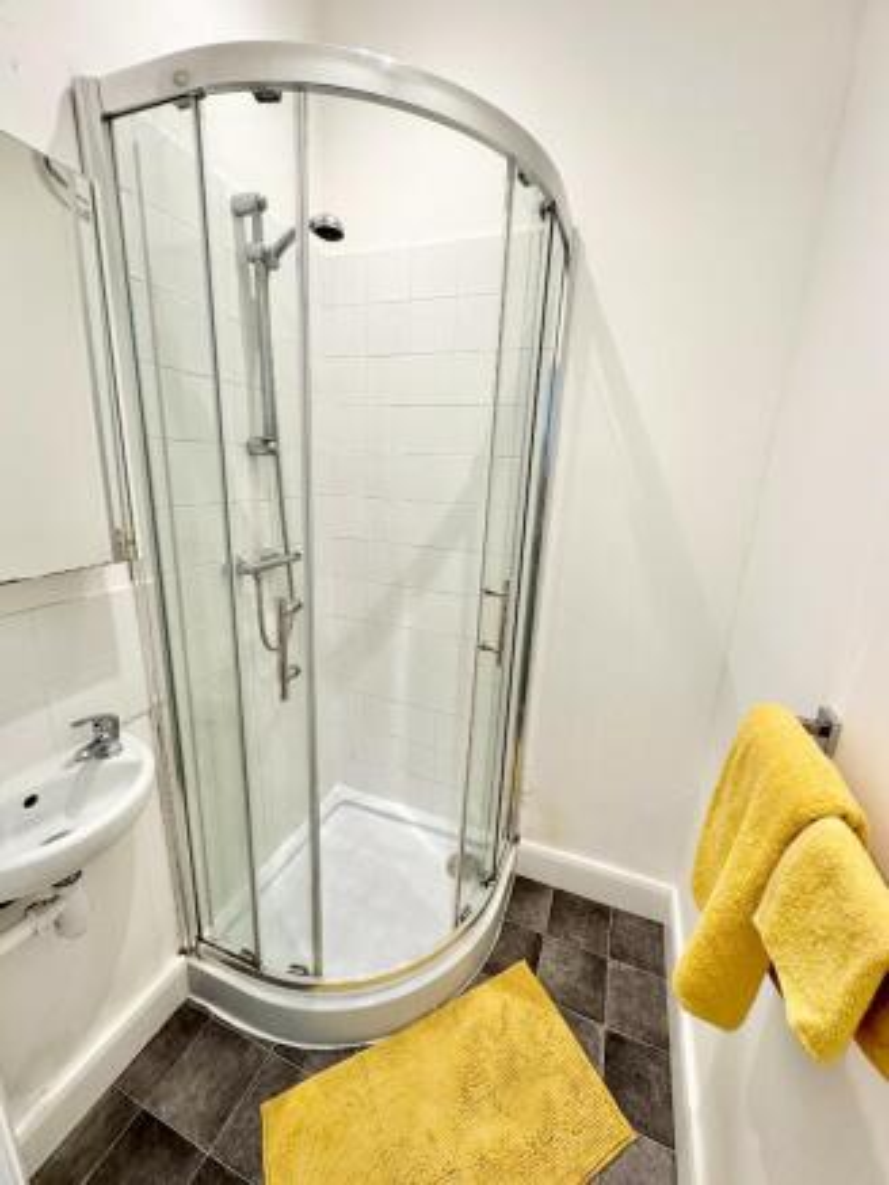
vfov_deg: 102.0
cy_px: 592
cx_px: 444
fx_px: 479
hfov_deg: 85.7
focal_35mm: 14
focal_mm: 2.22
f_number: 2.2
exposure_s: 1/100
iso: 125
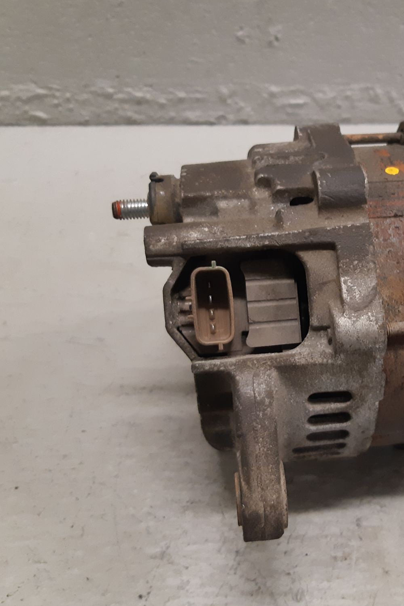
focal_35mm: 37
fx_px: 623
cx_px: 317
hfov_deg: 34.9
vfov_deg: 51.9
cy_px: 300
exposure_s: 1/50
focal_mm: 3.93
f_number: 1.7
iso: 200
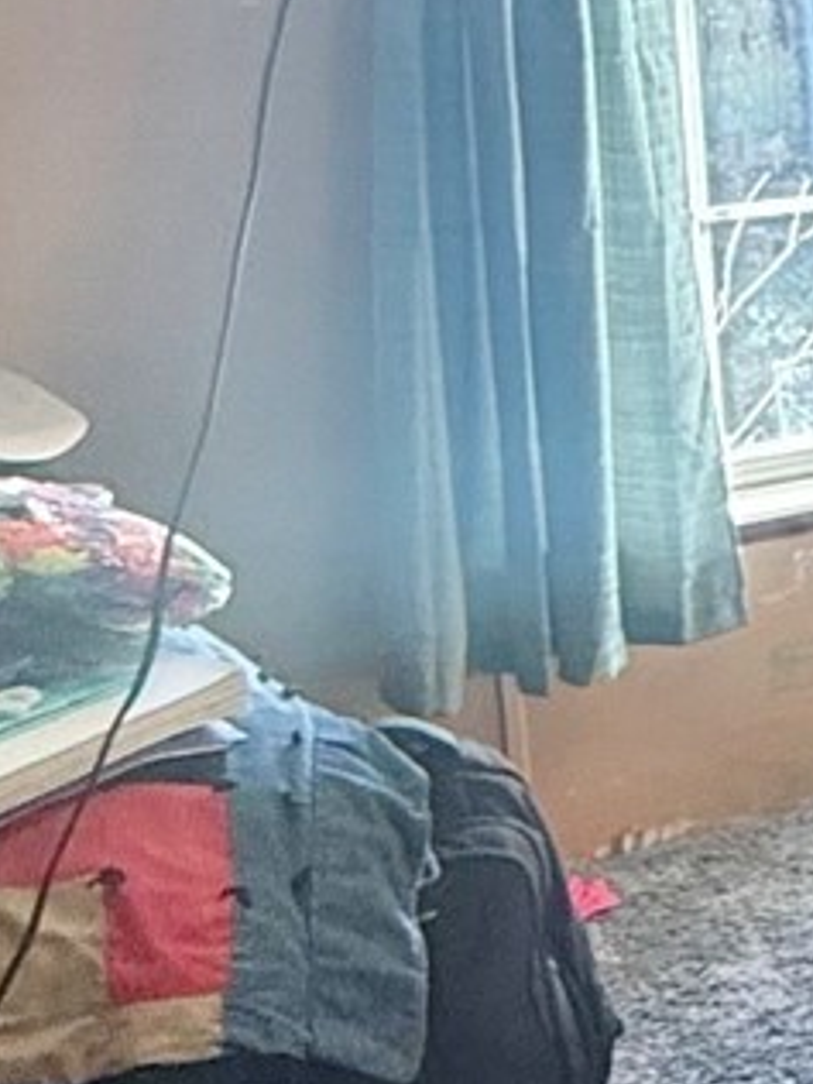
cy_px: 357
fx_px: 2662
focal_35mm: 85
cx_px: 1856
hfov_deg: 13.5
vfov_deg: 22.9
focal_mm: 2.22
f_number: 2.2
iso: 250
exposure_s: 1/120
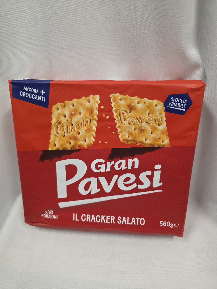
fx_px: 192
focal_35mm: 23
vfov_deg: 73.9
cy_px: 144
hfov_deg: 58.9
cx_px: 108
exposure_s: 1/101
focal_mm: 6.3
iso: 500
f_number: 1.7
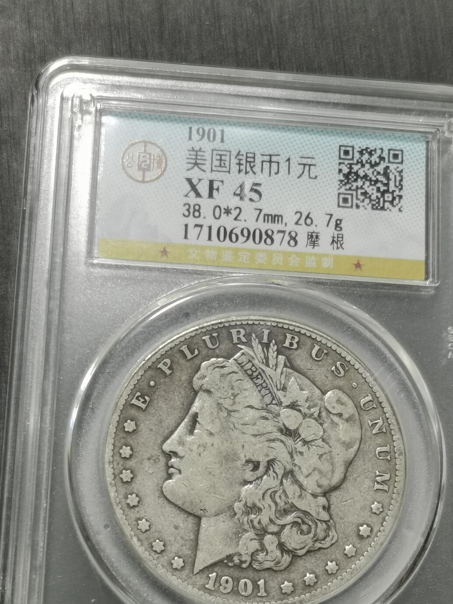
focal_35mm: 90
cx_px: 246
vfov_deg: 21.7
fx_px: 1570
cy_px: 391
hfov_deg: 16.4
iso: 100
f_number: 1.8
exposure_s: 1/100
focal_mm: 5.58
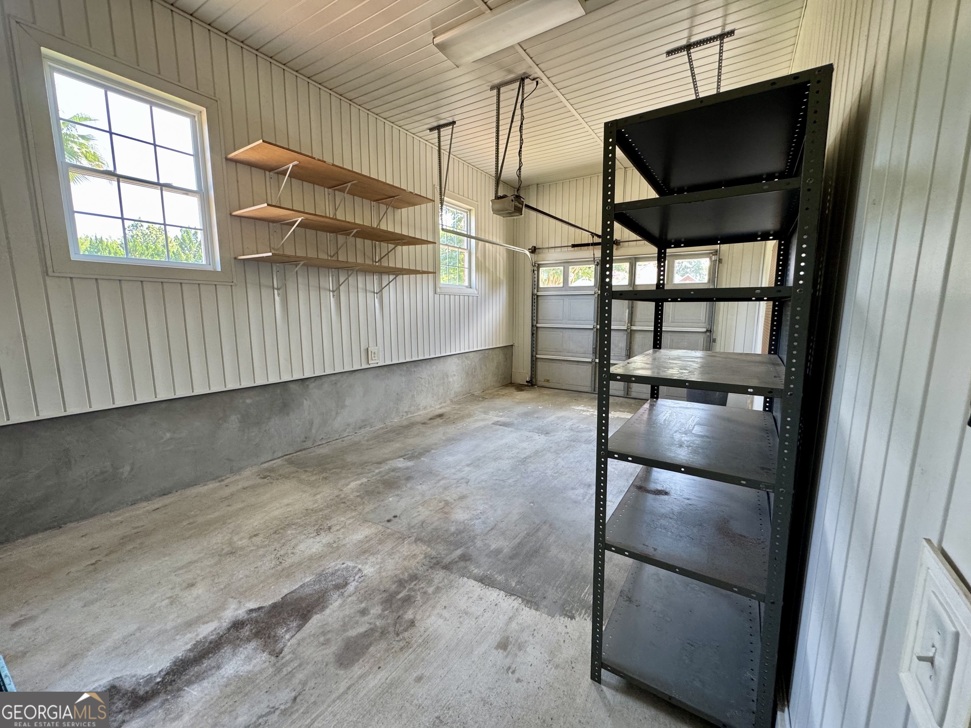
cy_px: 364
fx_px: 393
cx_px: 486
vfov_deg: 85.7
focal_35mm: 14
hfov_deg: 102.1
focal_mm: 2.22
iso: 200
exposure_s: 1/120
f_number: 2.2
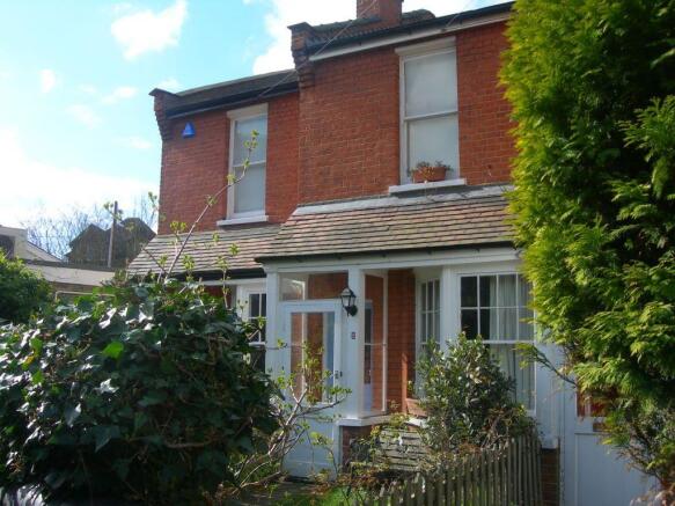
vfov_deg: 37.7
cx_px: 338
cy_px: 253
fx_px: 741
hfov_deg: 49.0
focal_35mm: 38
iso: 50
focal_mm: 7.8
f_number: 4.8
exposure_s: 1/255
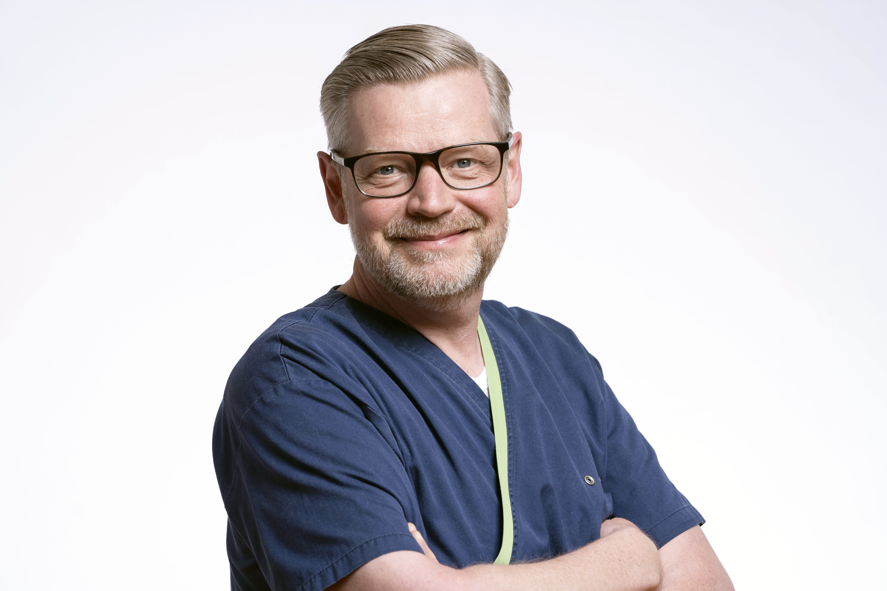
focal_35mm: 156
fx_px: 3844
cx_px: 444
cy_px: 296
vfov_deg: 8.8
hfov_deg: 13.2
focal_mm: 156
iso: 200
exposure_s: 1/125
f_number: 6.3
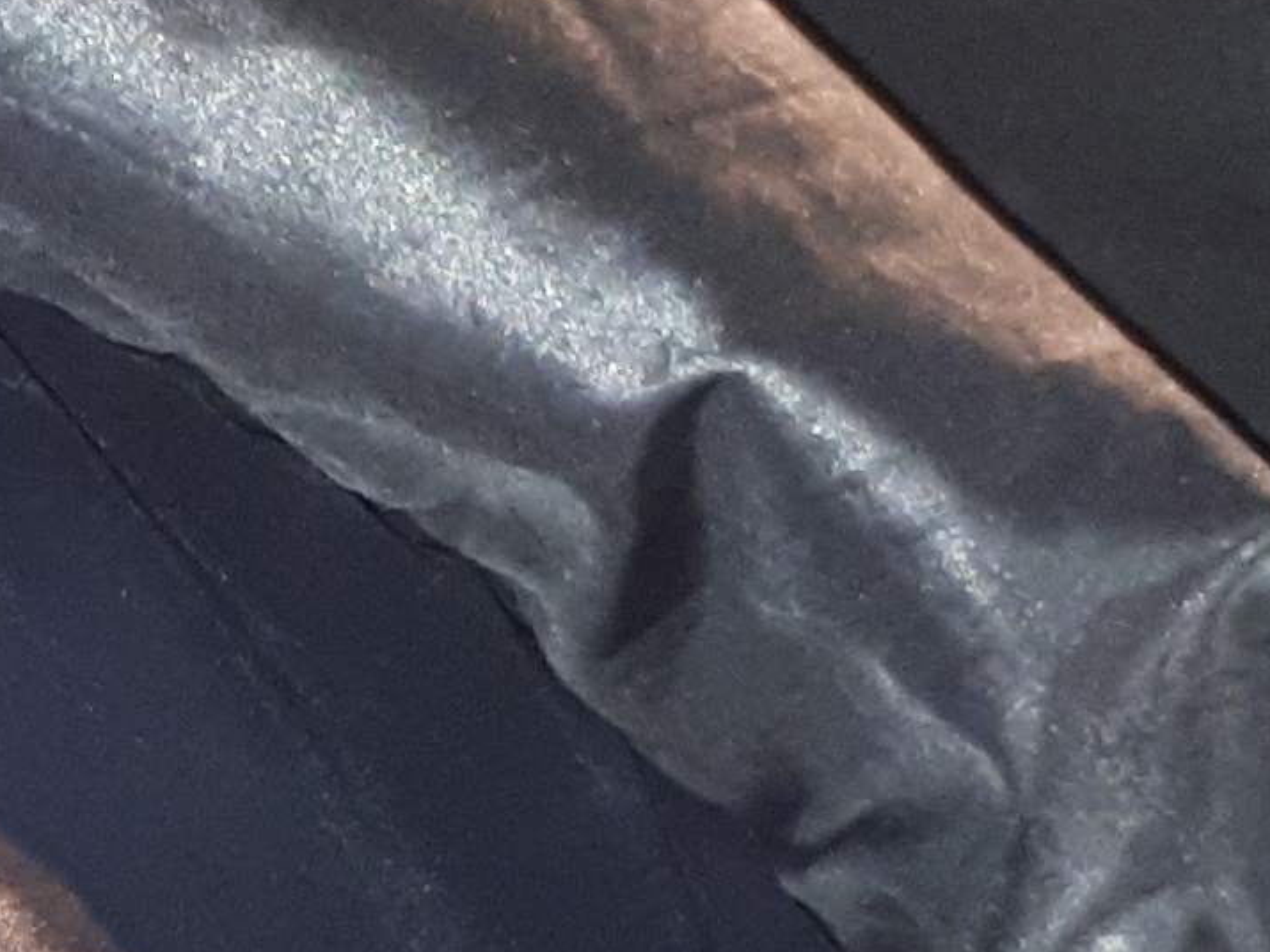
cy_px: 771
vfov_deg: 8.5
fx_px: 6383
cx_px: -789
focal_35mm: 174
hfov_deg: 10.8
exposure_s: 1/25
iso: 160
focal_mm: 3.6
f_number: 1.9
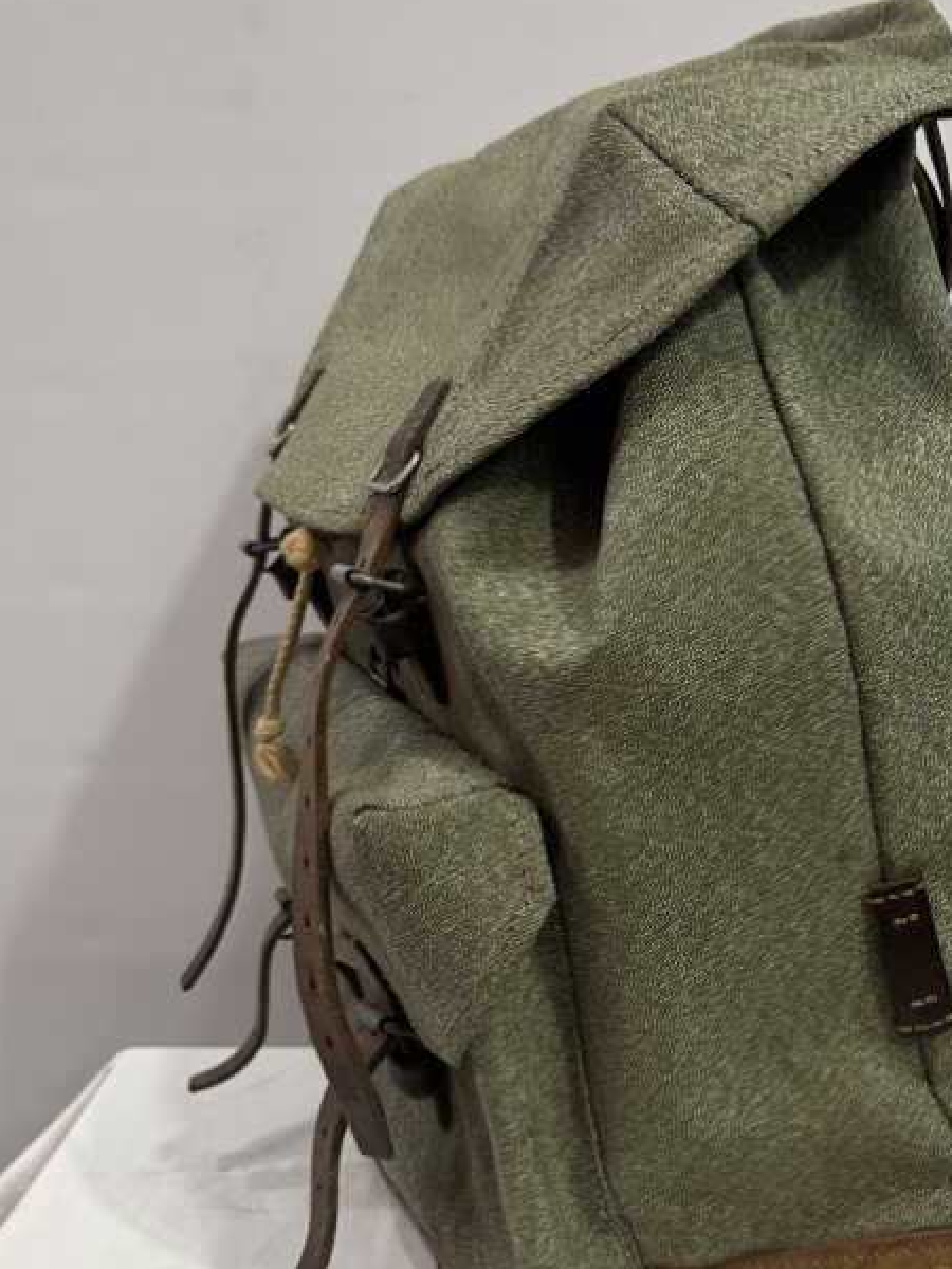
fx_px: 1467
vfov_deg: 46.8
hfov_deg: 35.4
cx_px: 673
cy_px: 673
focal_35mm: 40
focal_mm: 6.9
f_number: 1.8
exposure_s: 1/100
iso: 250
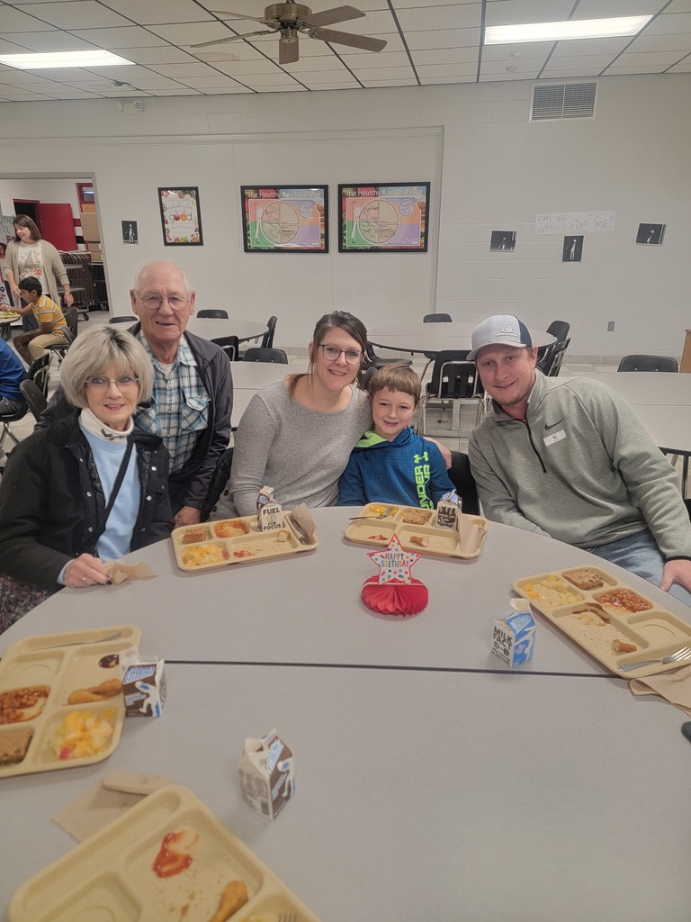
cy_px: 461
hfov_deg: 56.8
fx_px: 639
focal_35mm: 24
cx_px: 346
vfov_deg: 71.6
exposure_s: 1/120
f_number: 1.8
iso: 250
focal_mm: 6.7
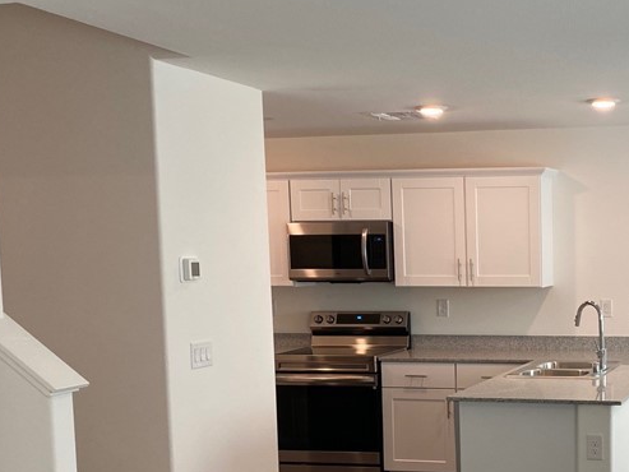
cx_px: 577
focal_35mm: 54
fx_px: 981
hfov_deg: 33.5
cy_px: 356
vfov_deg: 26.7
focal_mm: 4.25
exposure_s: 1/120
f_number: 1.8
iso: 100
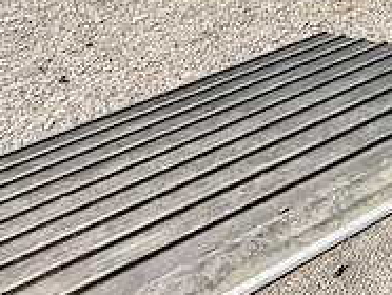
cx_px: 636
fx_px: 873
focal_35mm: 77
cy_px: -164
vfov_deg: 17.1
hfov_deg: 20.4
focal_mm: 2.22
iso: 40
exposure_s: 1/1490
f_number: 2.2
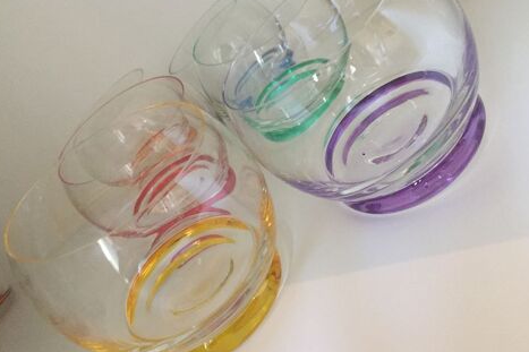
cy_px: 177
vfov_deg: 42.3
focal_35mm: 31
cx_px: 264
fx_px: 455
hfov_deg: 60.3
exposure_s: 1/25
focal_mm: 4.15
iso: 250
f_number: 2.2
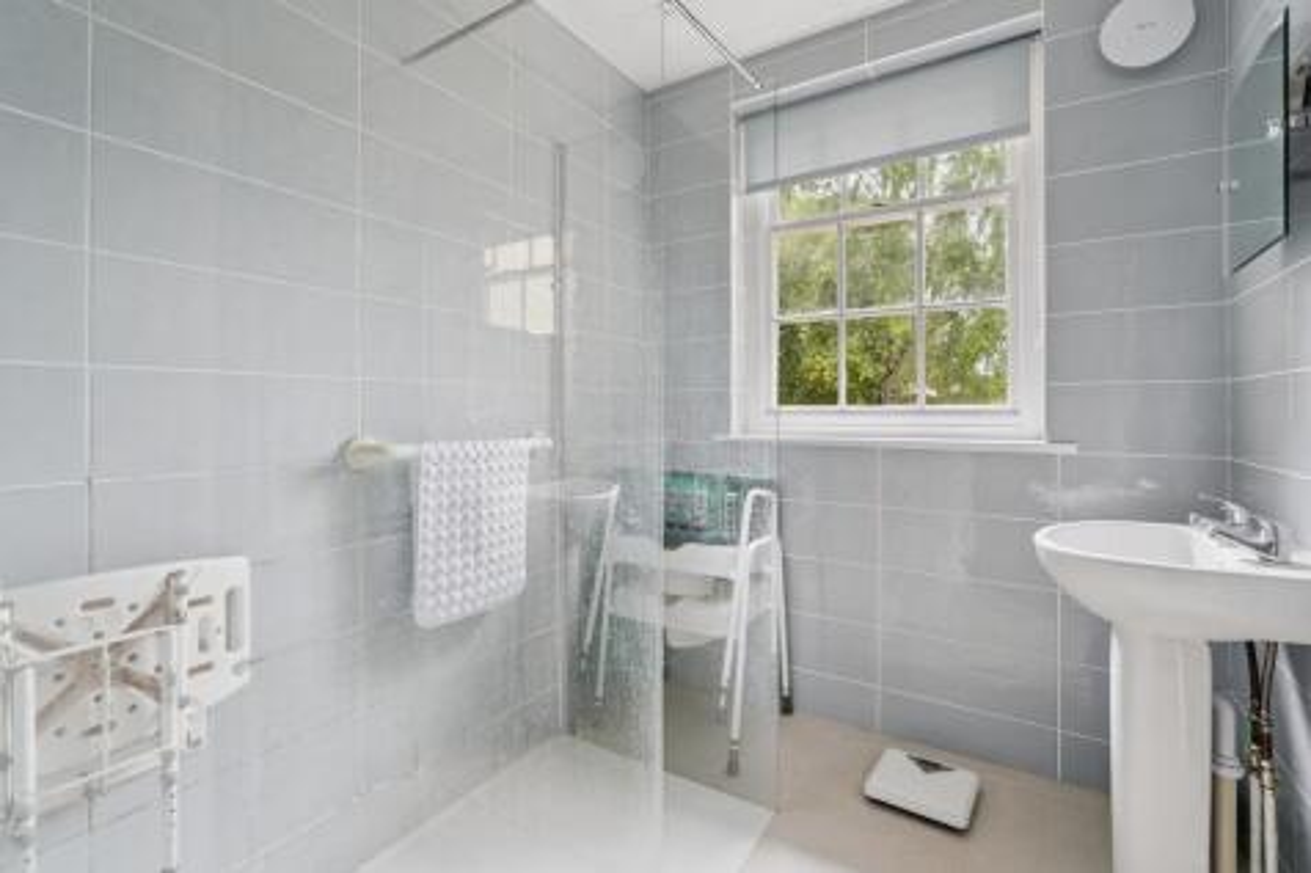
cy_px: 436
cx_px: 656
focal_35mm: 16
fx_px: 582
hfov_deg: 96.8
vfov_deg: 73.7
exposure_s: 1/50
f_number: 5
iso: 320
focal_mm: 16
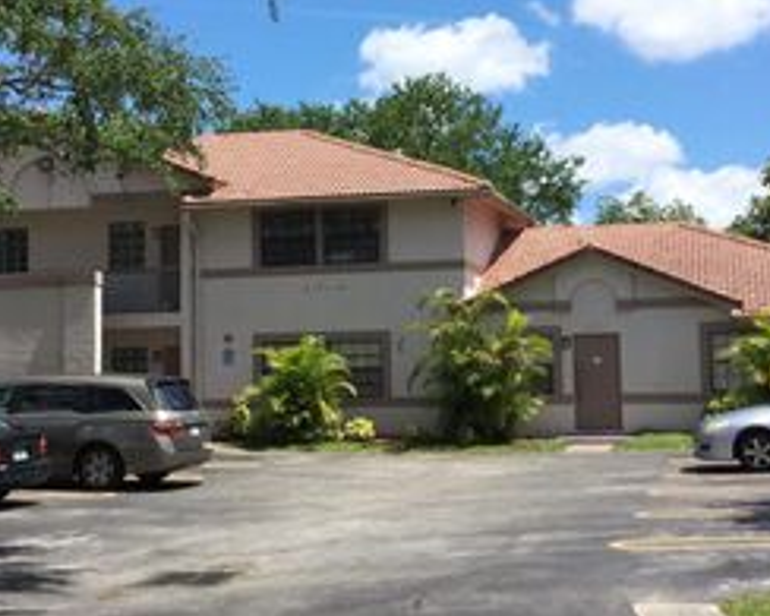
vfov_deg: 24.5
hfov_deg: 30.5
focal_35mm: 62
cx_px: 382
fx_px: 1412
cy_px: 235
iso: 25
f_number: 2.4
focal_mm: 3.3
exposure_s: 1/1087
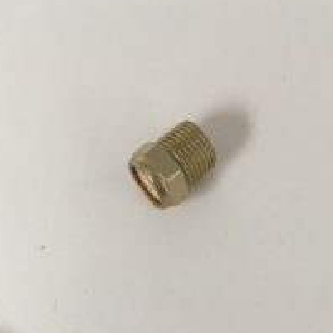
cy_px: 395
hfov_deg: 26.9
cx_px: 167
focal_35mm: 64
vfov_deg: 24.5
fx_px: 697
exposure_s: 1/30
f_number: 2.2
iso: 64
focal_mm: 4.15
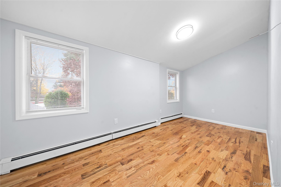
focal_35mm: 12
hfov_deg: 112.6
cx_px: 140
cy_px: 94
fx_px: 94
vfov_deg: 90.0
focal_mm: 12
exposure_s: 1/2
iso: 250
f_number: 8
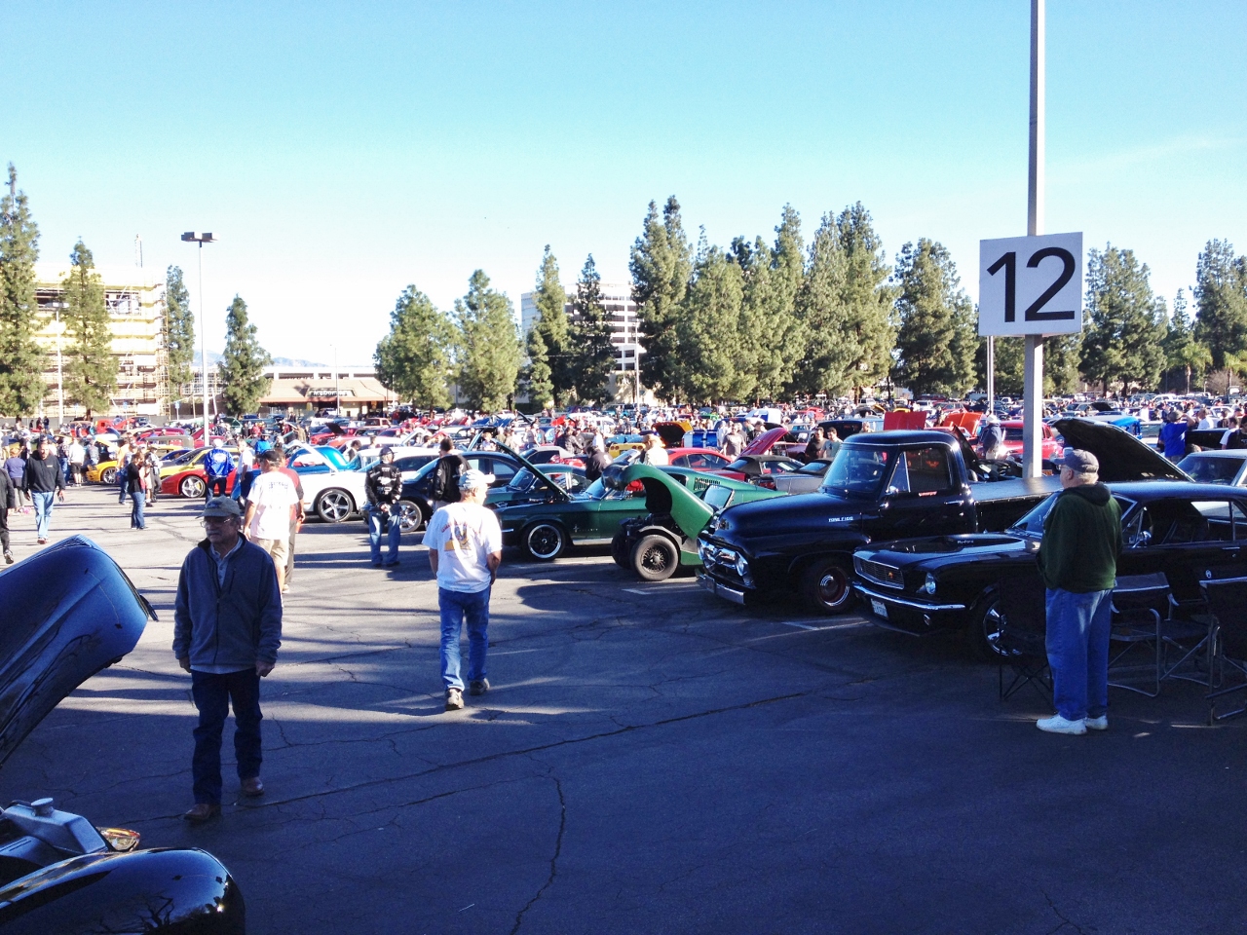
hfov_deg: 52.6
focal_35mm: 35
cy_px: 468
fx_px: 1261
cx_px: 624
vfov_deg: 40.7
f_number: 2.4
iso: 50
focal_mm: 4.28
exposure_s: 1/681
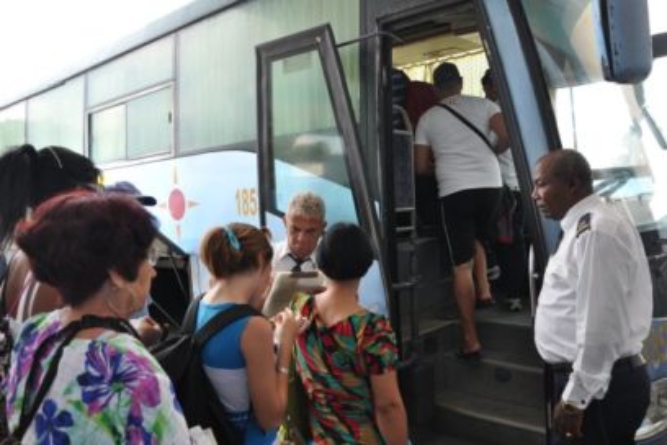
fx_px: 584
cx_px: 334
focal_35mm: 32
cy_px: 222
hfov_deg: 59.5
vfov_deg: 41.7
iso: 400
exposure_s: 1/200
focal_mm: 21
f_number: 6.3
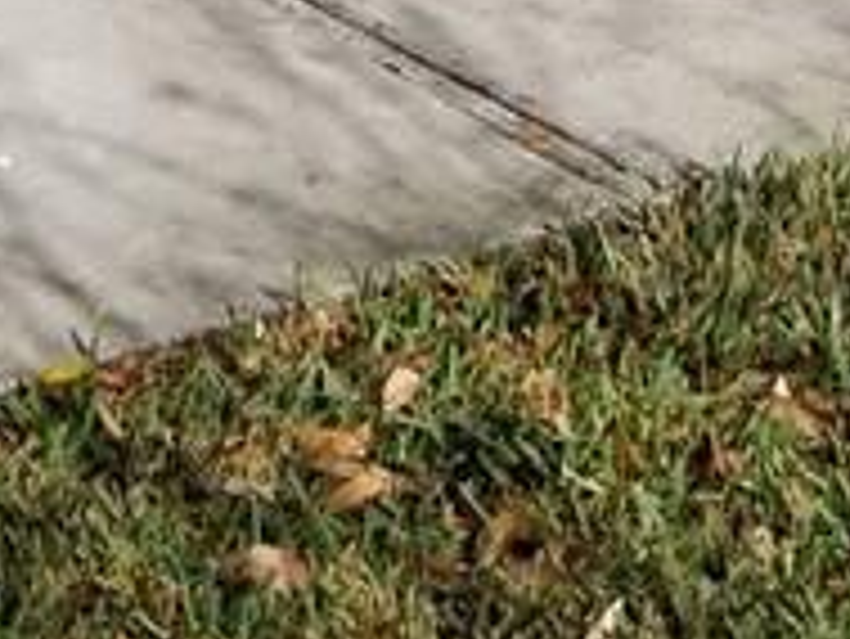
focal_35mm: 141
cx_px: -103
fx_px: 3464
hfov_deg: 13.7
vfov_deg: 9.1
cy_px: -1071
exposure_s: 1/1952
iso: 50
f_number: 1.7
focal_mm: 4.25
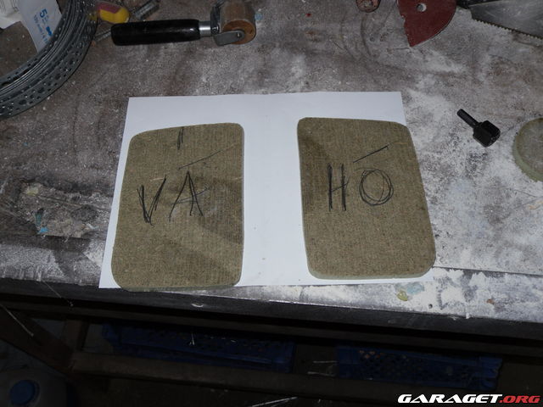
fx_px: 549
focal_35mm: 35
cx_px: 272
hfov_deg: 52.6
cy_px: 204
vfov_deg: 40.7
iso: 80
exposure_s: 1/45
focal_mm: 6.3
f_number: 3.5
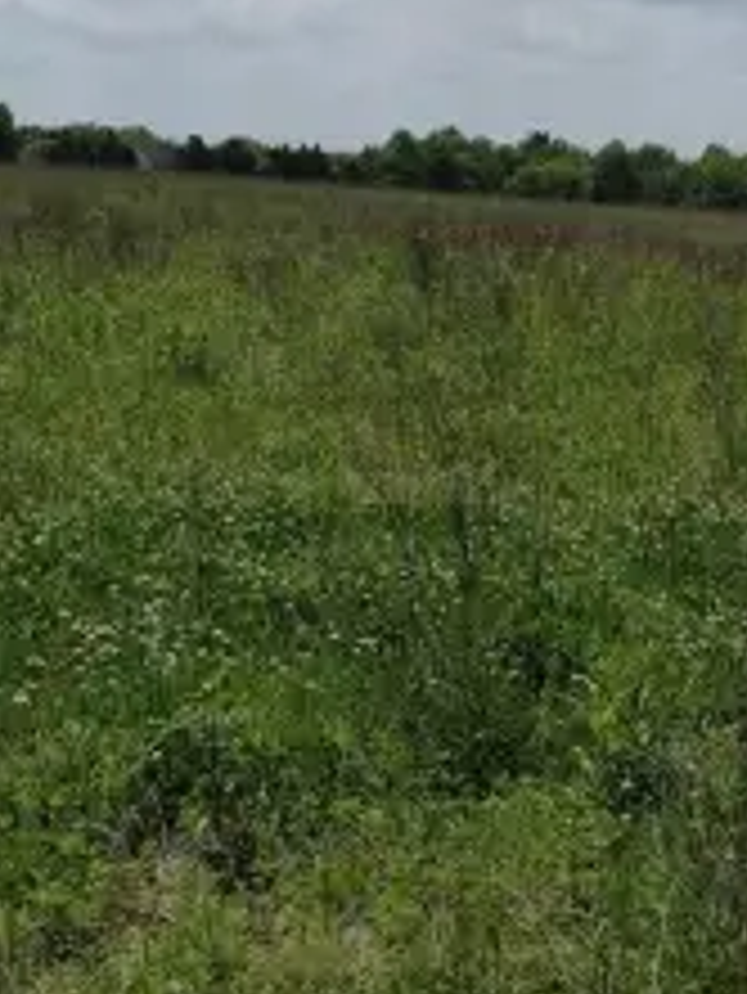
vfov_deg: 29.3
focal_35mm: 65
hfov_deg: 22.6
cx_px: 320
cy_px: 236
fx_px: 1868
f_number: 1.7
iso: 100
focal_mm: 4.71
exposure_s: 1/4218
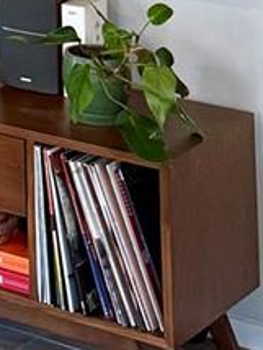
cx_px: -479
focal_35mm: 172
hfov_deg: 7.7
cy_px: -564
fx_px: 1739
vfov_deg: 9.7
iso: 200
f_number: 1.78
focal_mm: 6.76
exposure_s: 1/60
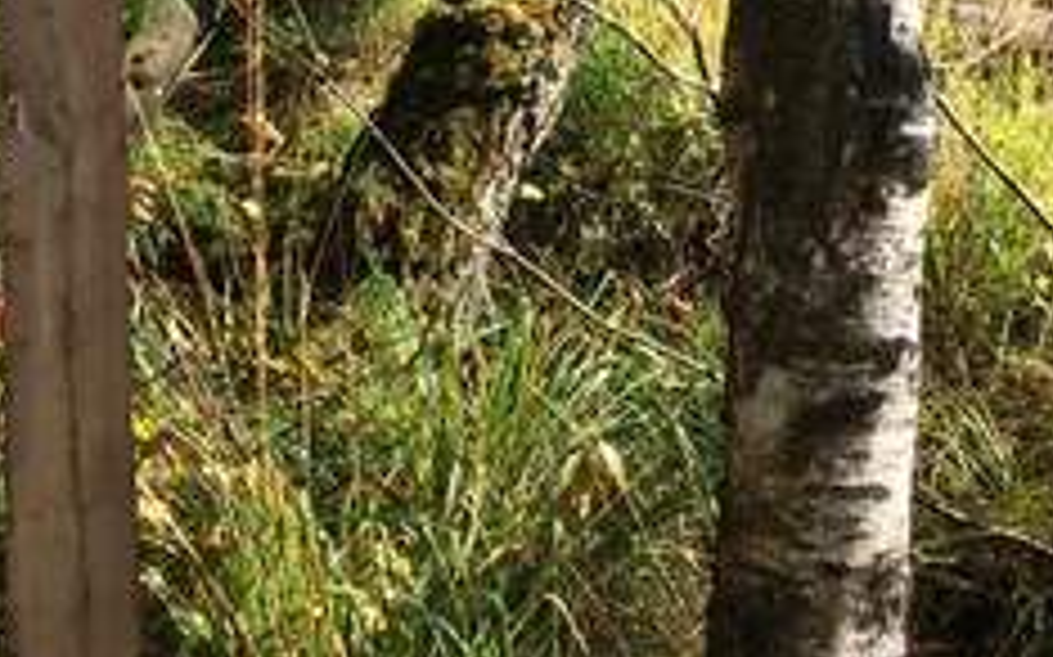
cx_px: 511
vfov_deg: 15.9
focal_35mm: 77
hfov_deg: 26.8
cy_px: -248
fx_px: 2209
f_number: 2.2
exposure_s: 1/540
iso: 32
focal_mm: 4.15
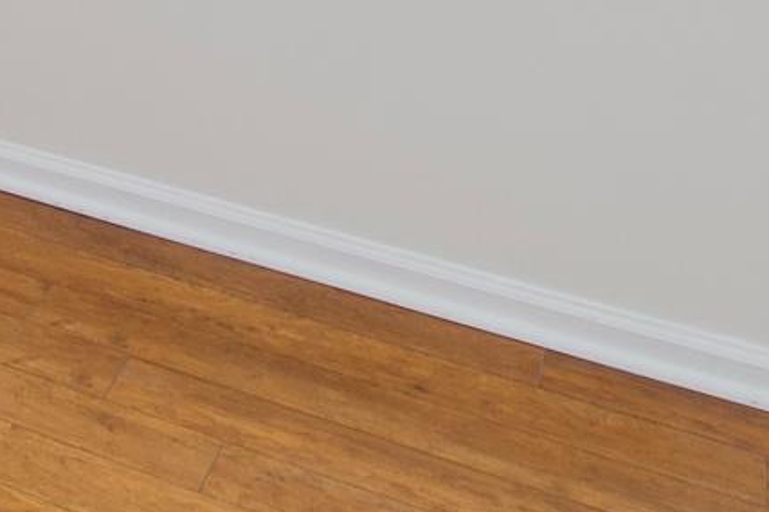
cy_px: -645
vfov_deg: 14.2
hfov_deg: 22.9
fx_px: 1537
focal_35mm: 72
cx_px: -378
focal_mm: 10
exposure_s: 1/200
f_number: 7.1
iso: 320
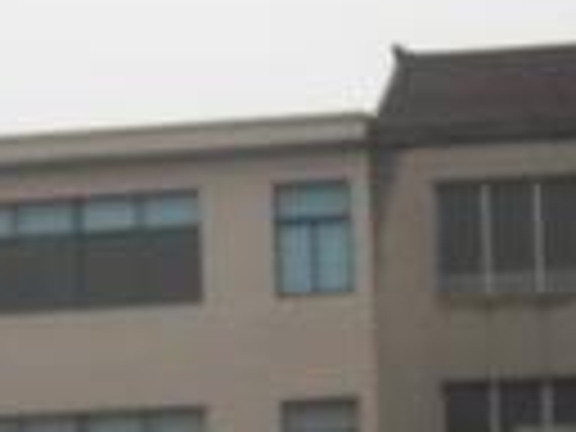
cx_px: 72
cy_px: 369
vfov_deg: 9.0
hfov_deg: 12.0
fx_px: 2729
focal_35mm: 164
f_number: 2.8
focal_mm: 5.7
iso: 64
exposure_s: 1/135
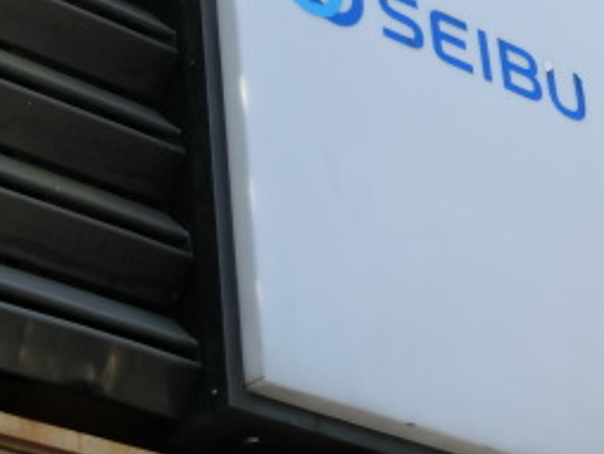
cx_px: 652
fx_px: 2637
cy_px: 238
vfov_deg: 9.8
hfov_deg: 12.8
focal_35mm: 151
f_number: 5
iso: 80
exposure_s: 1/160
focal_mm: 10.7
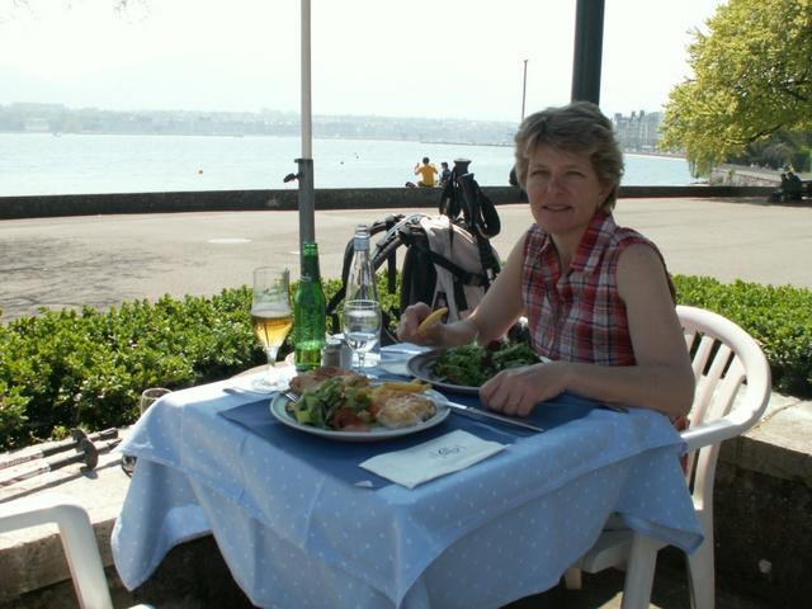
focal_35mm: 35
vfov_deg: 40.7
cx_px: 406
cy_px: 304
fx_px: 821
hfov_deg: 52.6
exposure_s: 1/160
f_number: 5.6
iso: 50
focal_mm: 5.86
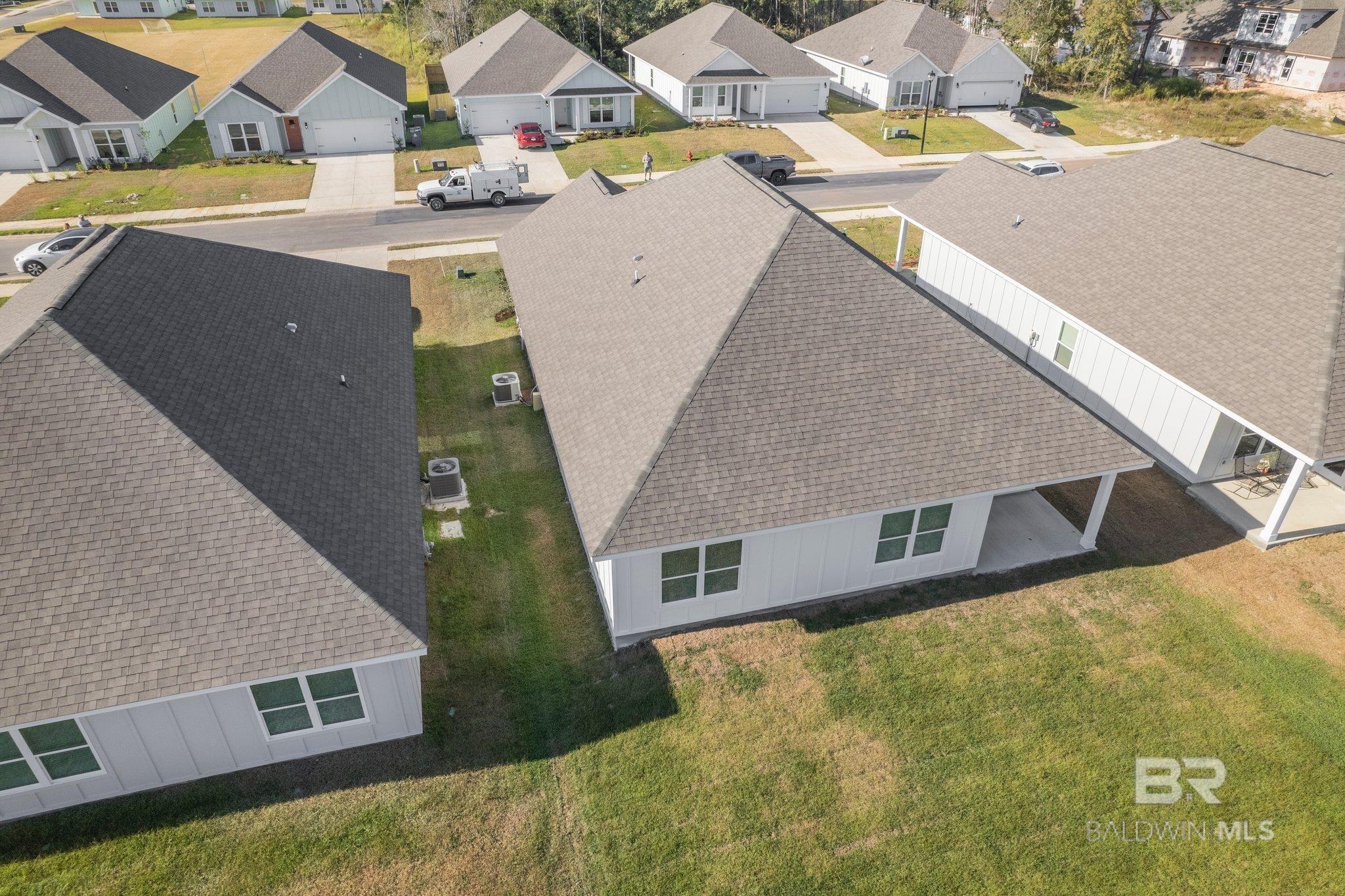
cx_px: 672
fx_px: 822
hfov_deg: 78.6
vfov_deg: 57.2
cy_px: 448
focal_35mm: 22
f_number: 2.8
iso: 130
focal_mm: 8.38
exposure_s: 1/60
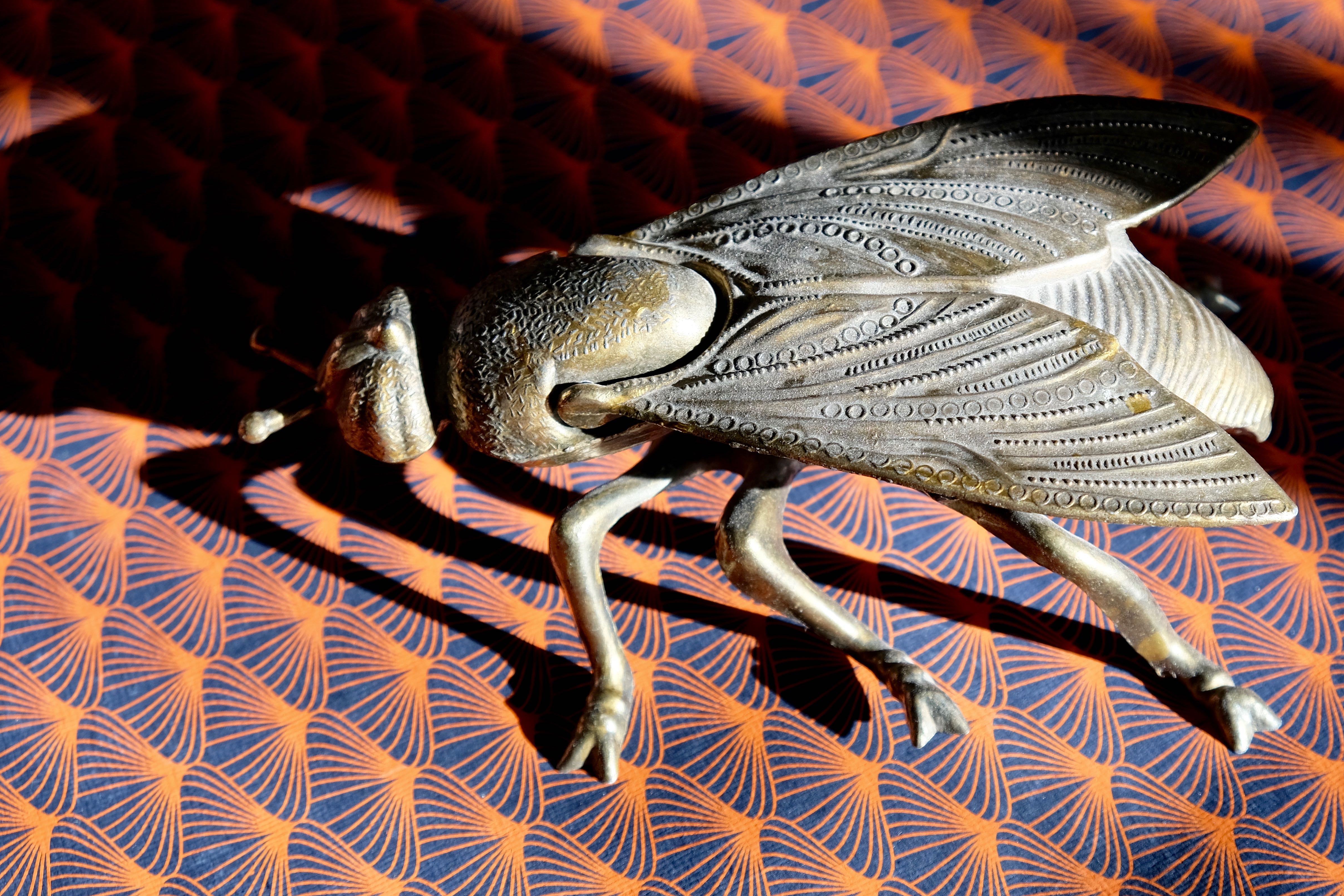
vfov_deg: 19.5
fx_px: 2613
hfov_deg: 28.7
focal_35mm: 70
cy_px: 442
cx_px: 834
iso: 400
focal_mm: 37.4
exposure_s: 1/140
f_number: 5
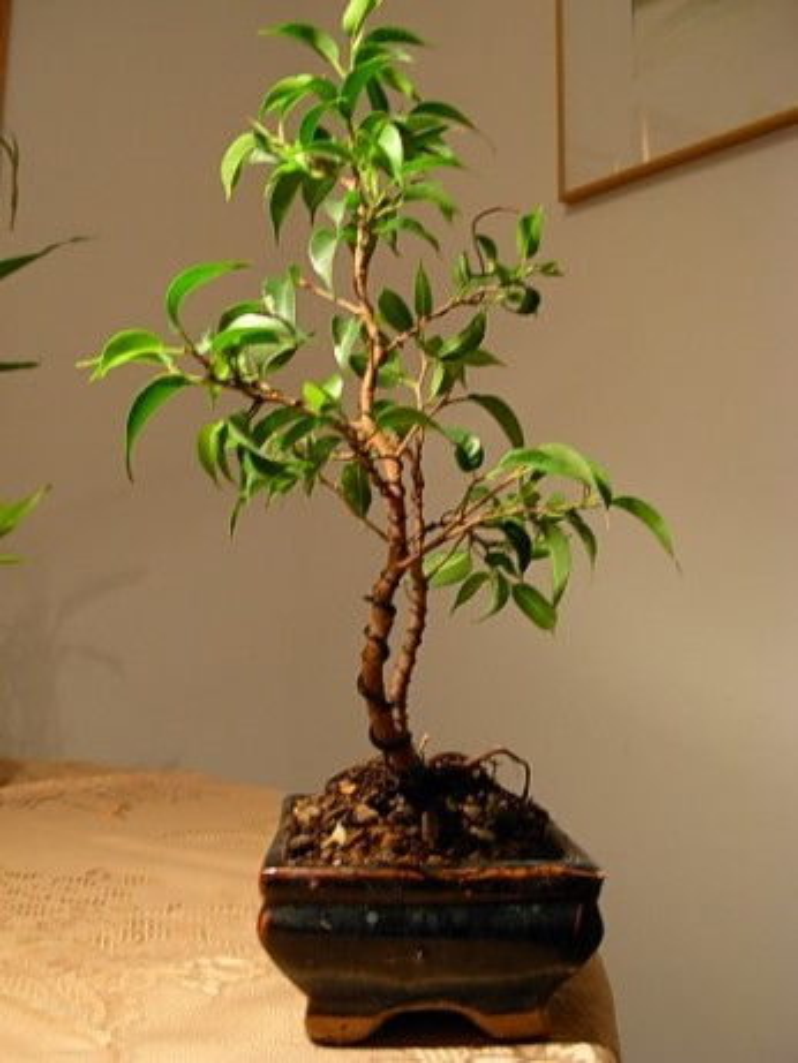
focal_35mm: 38
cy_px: 532
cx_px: 399
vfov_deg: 49.0
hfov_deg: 37.7
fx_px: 1167
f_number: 2.9
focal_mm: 6.3
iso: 79
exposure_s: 1/6.3
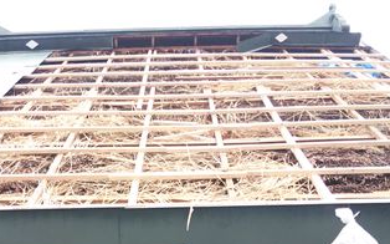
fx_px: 574
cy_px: 219
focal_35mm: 54
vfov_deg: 23.3
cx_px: 153
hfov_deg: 37.4
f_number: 2.2
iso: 250
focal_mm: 3.4
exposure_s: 1/120
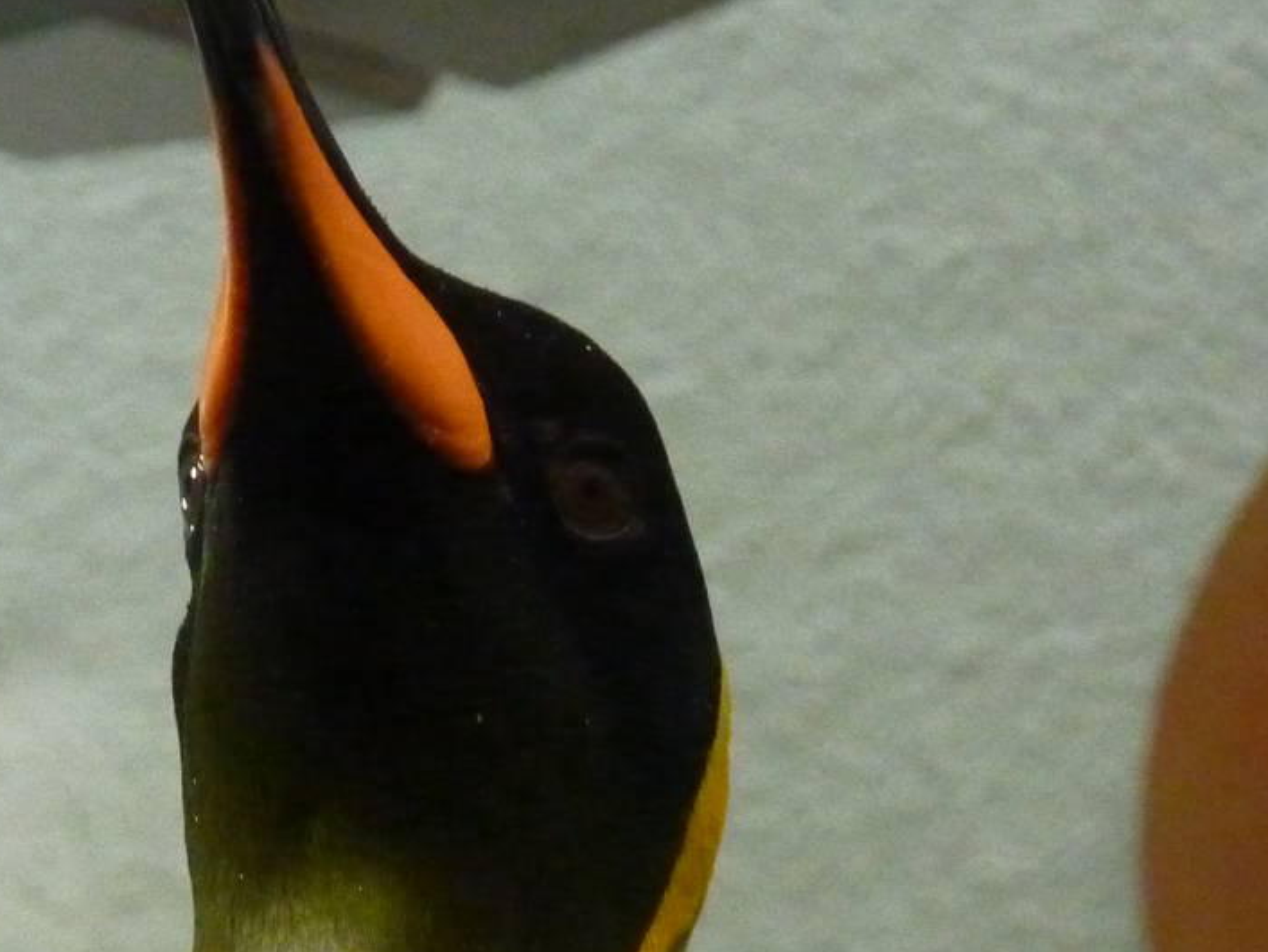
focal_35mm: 290
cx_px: 147
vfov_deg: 5.1
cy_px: 598
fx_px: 10626
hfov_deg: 6.8
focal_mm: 21
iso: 800
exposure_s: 1/125
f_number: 4.4
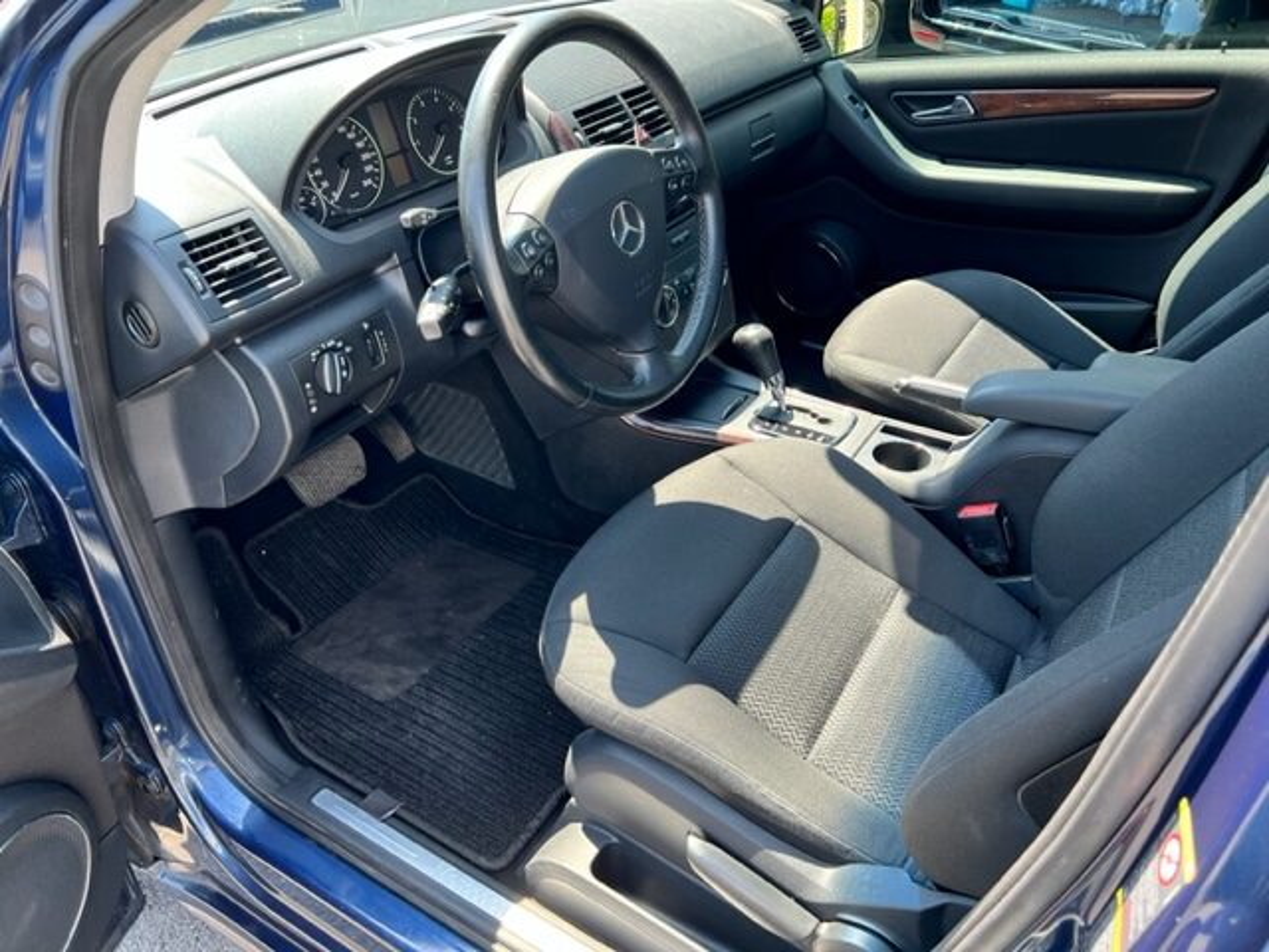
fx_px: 953
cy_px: 476
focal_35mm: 26
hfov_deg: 67.3
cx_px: 634
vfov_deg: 53.1
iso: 50
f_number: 1.5
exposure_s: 1/168
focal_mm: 5.7
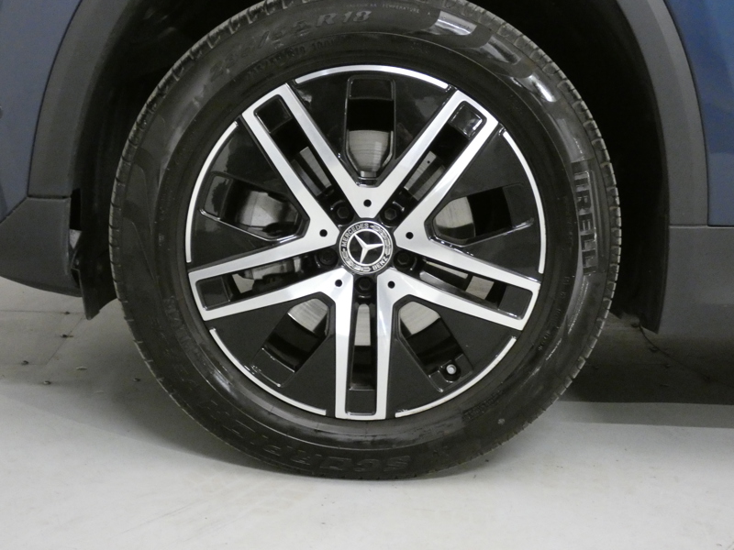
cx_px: 367
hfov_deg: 41.2
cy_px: 275
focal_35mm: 46
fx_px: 975
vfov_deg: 31.5
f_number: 3.8
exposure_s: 1/30
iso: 1600
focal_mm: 8.2
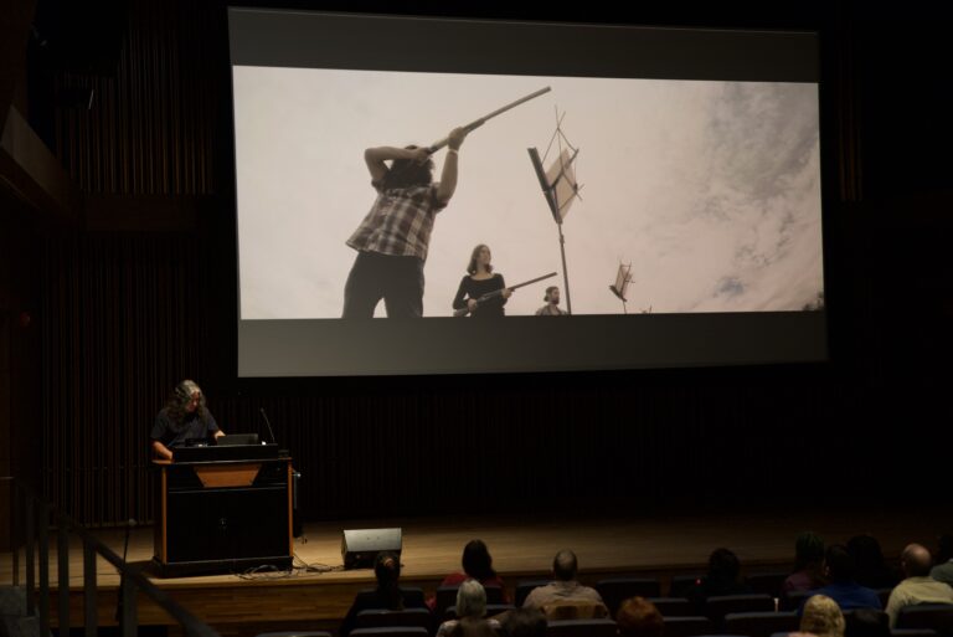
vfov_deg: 20.9
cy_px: 318
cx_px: 476
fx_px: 1722
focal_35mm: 65
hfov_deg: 30.9
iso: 1000
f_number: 4
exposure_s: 1/30
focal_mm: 65
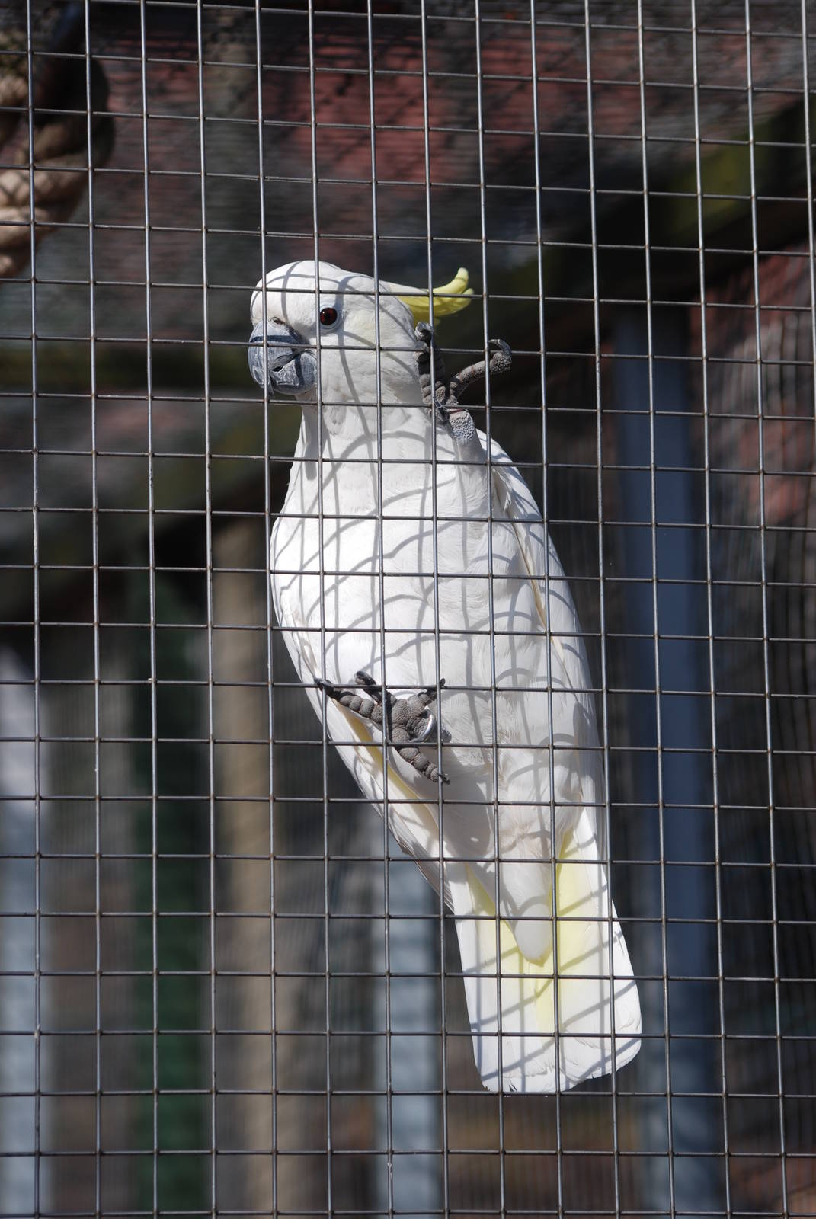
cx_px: 408
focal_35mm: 150
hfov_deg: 9.2
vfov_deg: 13.7
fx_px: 5085
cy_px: 610
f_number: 5.6
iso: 100
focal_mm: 100
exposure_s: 1/500
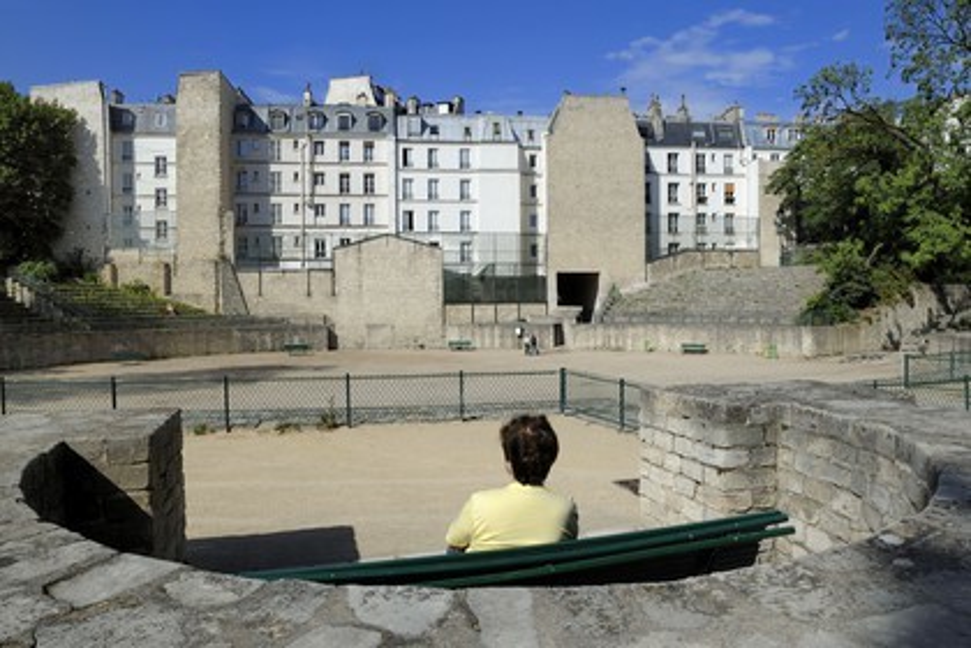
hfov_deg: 73.7
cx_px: 486
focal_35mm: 24
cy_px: 324
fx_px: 647
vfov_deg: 53.1
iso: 200
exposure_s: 1/160
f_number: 14
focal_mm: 24
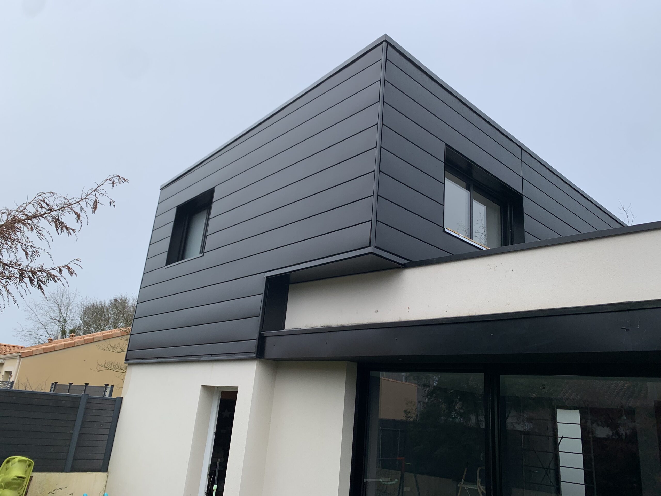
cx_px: 330
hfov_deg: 67.3
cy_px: 248
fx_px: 496
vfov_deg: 53.1
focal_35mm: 26
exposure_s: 1/856
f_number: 1.8
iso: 25
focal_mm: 4.25
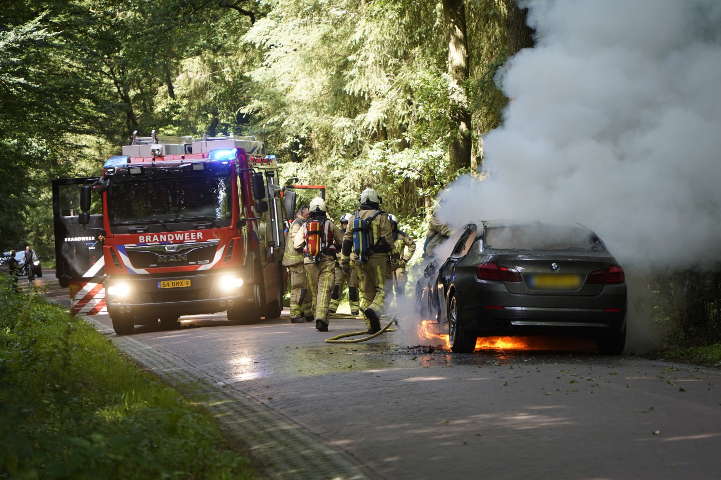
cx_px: 387
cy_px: 236
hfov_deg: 13.3
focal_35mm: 155
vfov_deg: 8.9
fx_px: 3103
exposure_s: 1/160
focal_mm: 143
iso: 400
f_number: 5
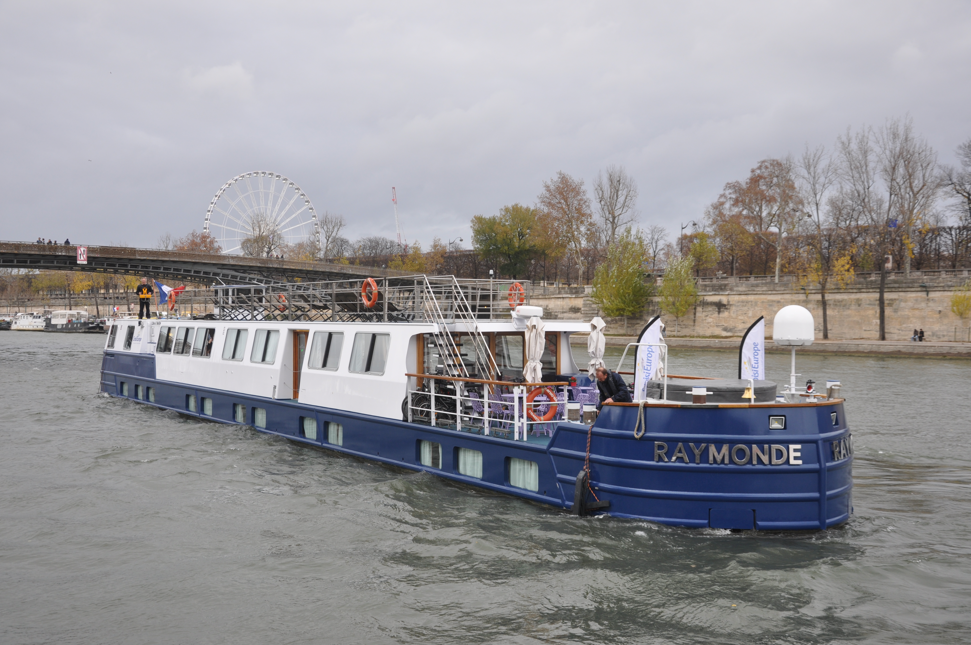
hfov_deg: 46.4
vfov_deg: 31.8
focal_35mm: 42
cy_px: 322
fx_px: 1131
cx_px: 486
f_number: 6.3
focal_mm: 28
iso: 200
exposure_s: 1/160
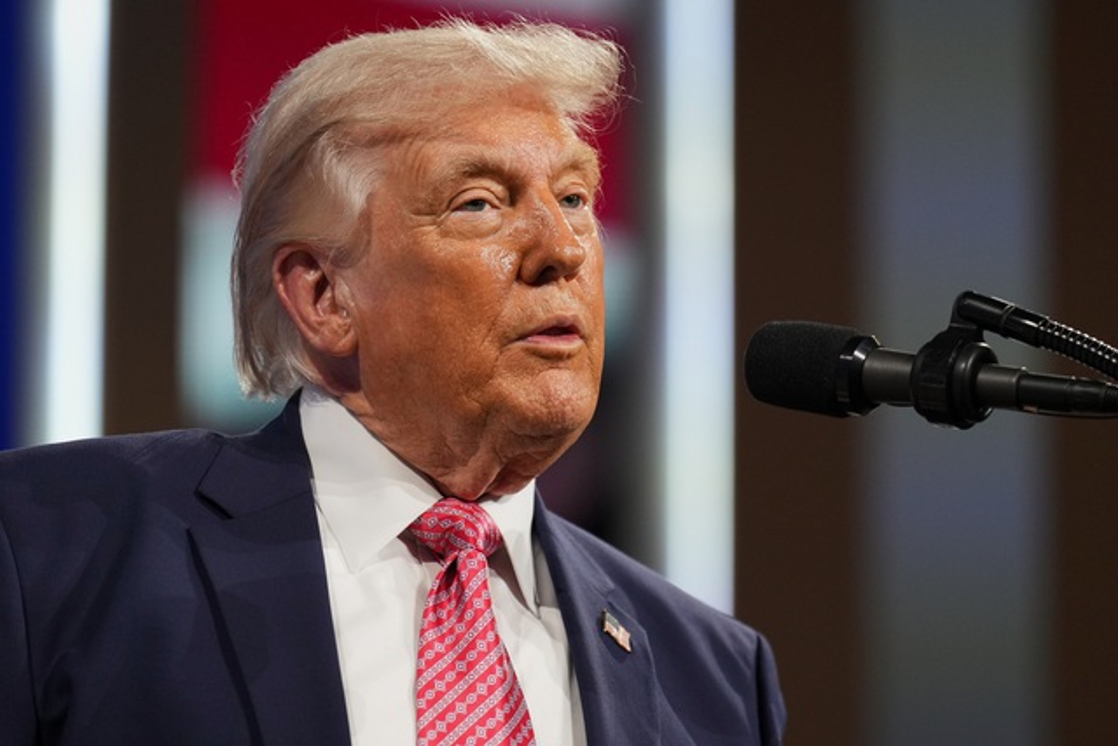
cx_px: 559
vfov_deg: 4.8
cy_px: 373
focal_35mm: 286
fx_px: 8883
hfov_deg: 7.2
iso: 1250
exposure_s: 1/400
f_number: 2.8
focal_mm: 191
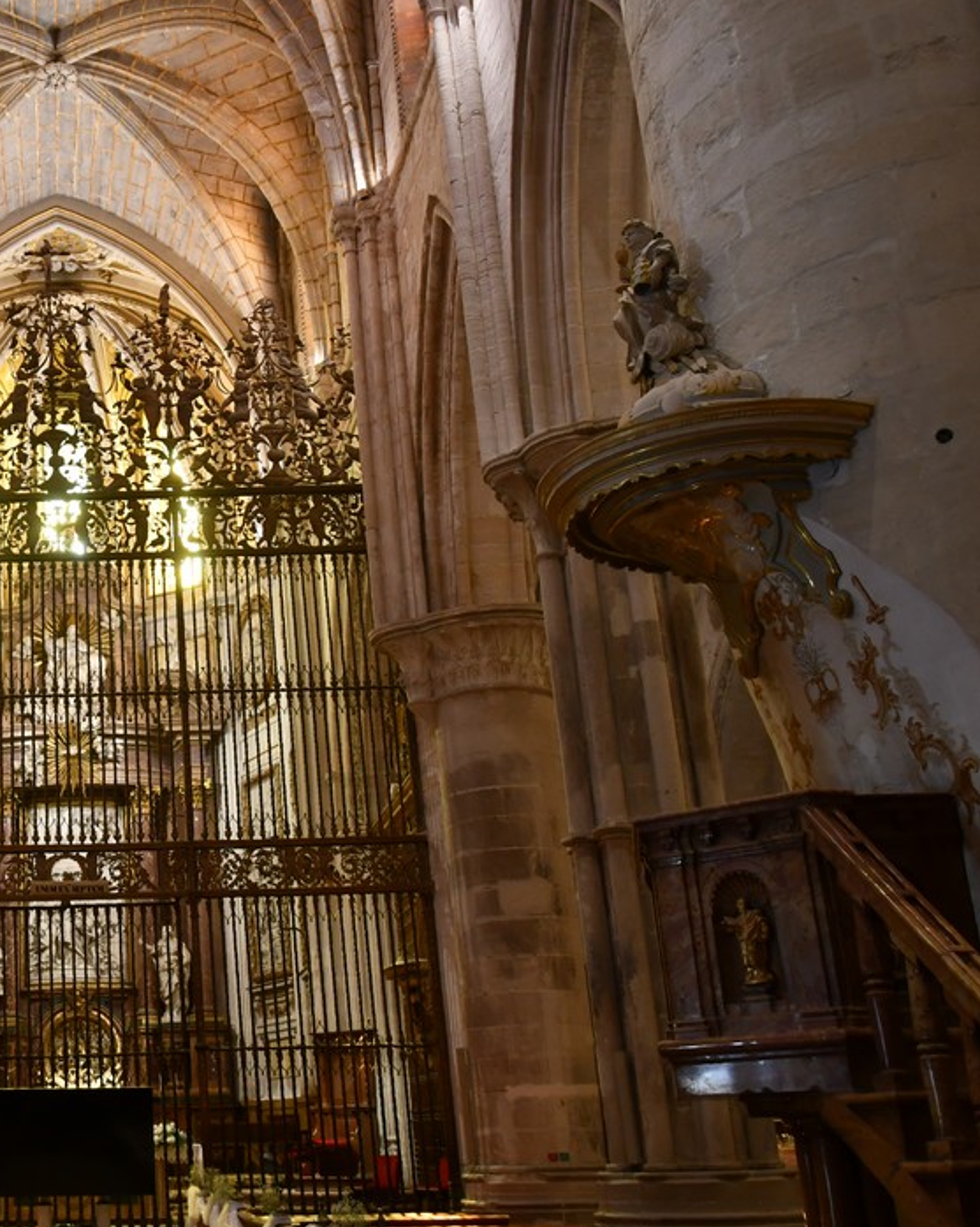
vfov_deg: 46.9
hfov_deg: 35.6
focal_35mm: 39
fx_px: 1415
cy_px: 614
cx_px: 72
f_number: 3.5
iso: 800
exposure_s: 1/80
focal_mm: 18
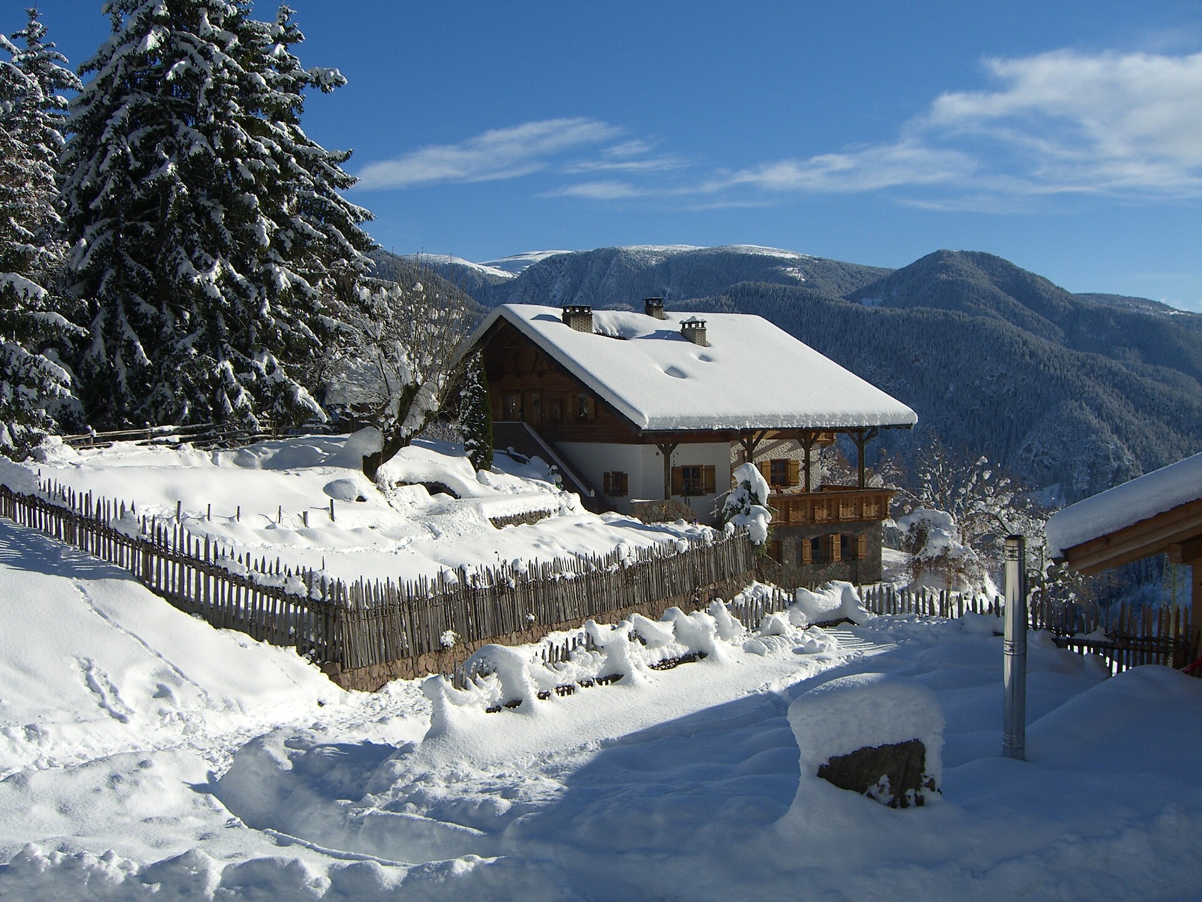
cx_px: 601
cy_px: 451
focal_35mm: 38
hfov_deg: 49.0
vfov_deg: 37.7
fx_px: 1320
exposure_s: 1/320
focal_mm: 7.9
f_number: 8
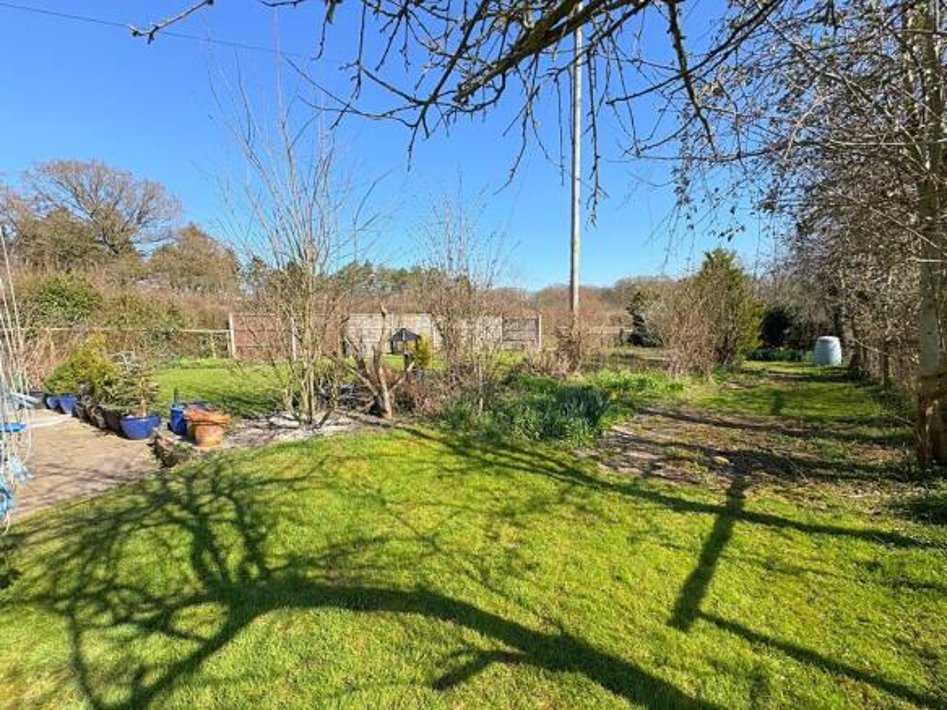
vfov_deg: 85.7
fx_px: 383
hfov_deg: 102.1
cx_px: 474
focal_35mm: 14
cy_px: 355
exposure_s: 1/1217
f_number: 2.2
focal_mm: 2.22
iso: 40
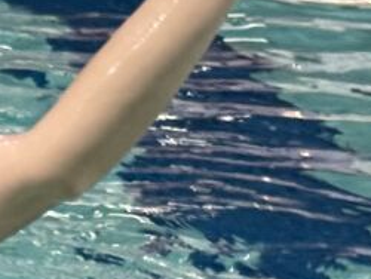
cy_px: 87
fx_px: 3422
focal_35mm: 319
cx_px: -726
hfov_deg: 5.8
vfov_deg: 4.7
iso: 160
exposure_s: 1/60
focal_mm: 6.76
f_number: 1.78
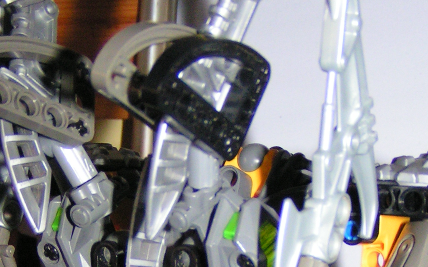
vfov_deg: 14.7
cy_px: 294
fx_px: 1015
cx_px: 223
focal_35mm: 87
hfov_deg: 23.8
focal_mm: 5.8
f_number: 2.8
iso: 200
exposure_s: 1/40
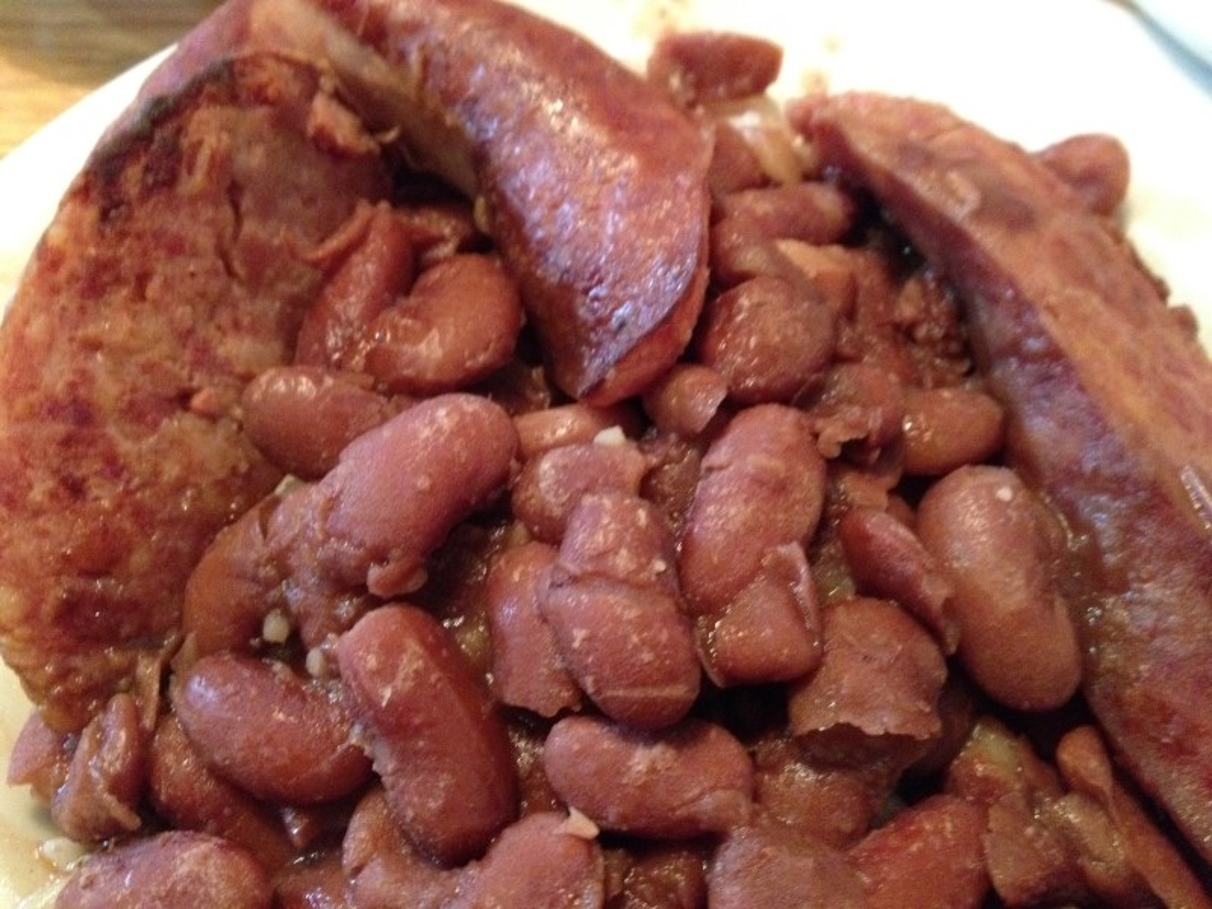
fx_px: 1225
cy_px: 454
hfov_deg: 52.6
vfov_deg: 40.7
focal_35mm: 35
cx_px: 606
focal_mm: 4.28
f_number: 2.4
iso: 800
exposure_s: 1/15
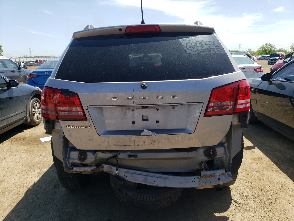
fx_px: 221
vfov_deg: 53.1
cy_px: 110
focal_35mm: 26
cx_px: 147
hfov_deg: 67.3
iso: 50
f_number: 1.5
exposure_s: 1/2500
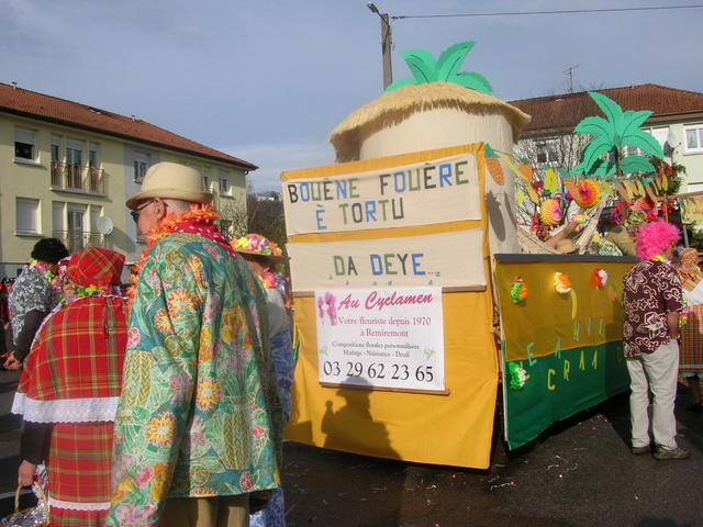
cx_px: 352
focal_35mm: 35
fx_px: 711
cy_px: 264
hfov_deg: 52.6
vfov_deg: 40.7
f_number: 5.6
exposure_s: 1/568
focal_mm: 5.8
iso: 50
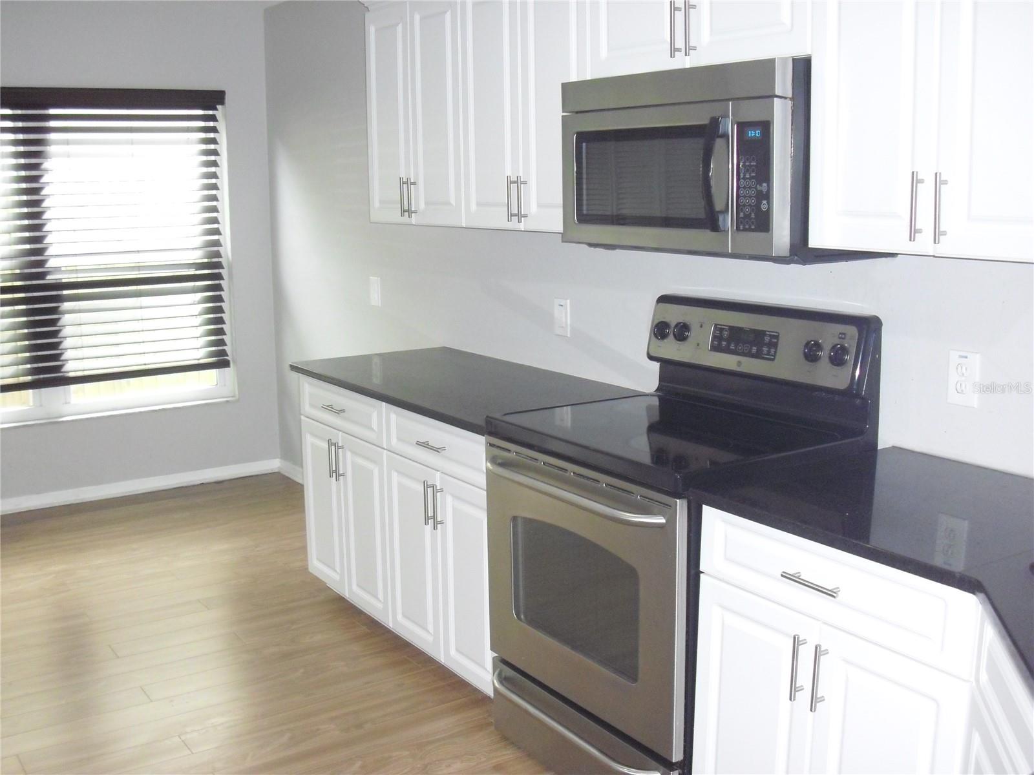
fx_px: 1135
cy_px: 388
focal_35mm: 38
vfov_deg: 37.7
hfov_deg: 49.0
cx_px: 517
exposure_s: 1/60
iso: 400
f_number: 2.8
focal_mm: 6.2
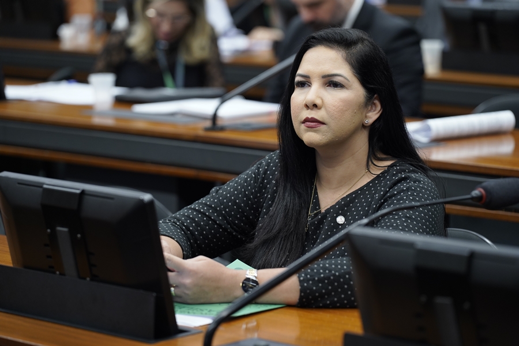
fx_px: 1946
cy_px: 173
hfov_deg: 15.2
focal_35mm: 135
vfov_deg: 10.2
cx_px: 260
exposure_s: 1/200
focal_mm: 135
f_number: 3.5
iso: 1250
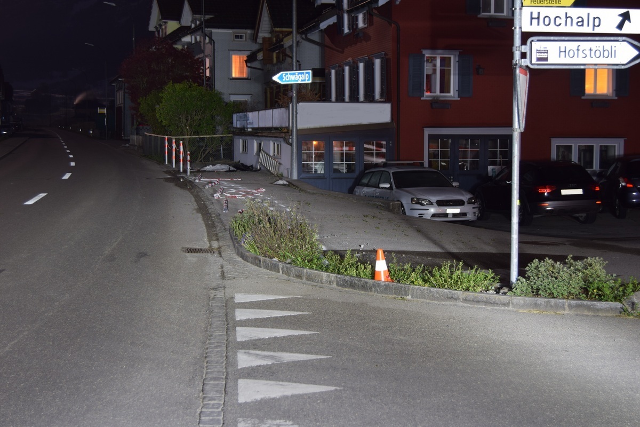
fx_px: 933
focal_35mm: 52
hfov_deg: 37.9
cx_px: 320
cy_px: 214
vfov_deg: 25.8
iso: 250
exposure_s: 25
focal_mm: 35
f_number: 5
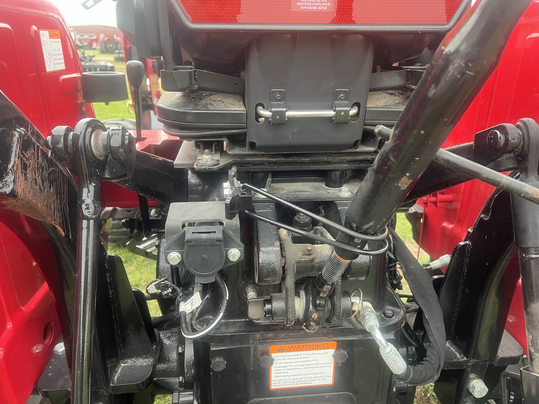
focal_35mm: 26
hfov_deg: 67.3
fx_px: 405
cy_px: 202
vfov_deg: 53.1
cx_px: 270
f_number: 1.5
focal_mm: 5.7
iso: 125
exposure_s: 1/85
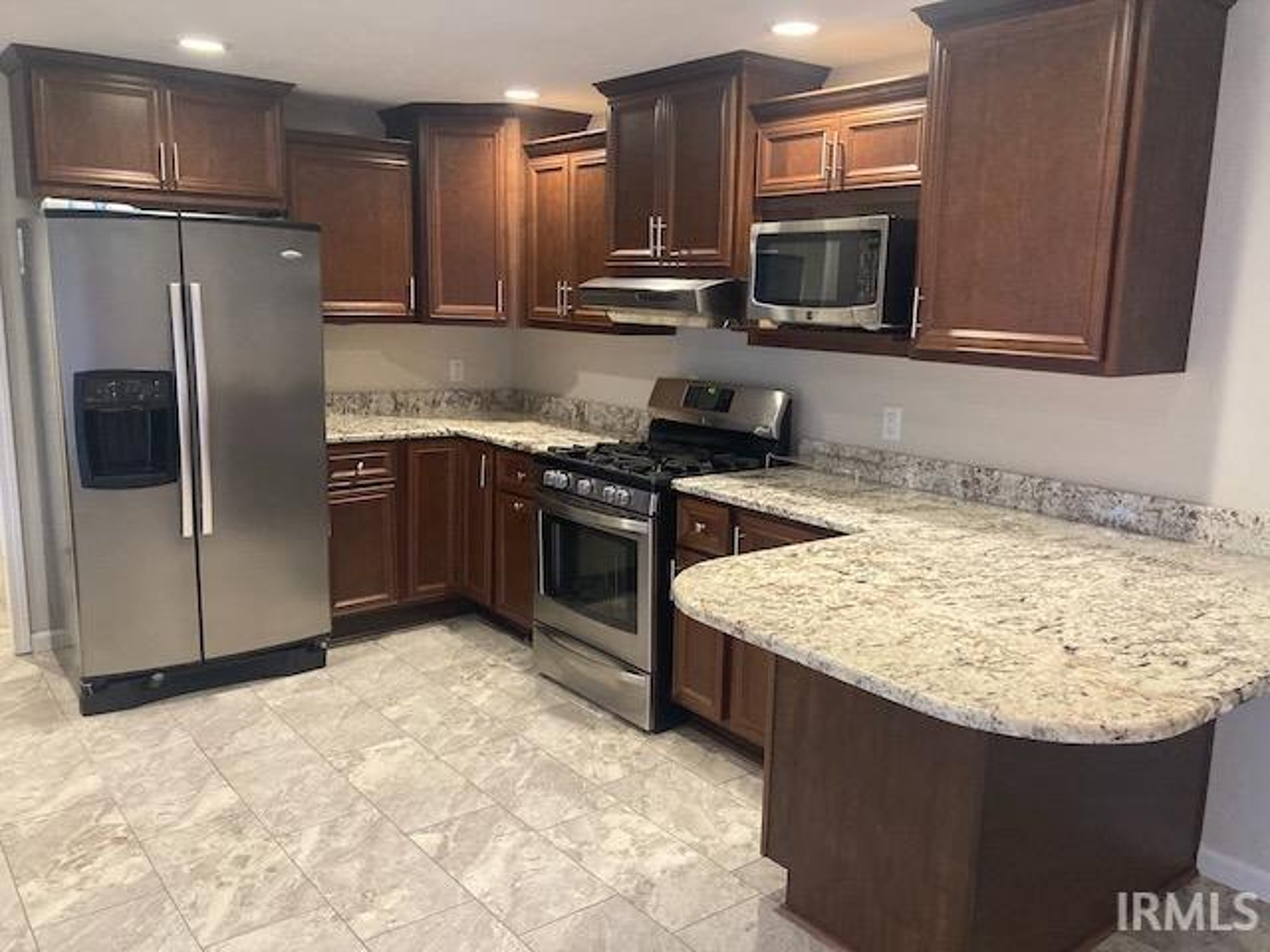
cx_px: 635
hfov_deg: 63.4
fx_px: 1027
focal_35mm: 28
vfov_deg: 49.7
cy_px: 476
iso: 320
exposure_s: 1/60
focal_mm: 3.99
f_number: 1.8
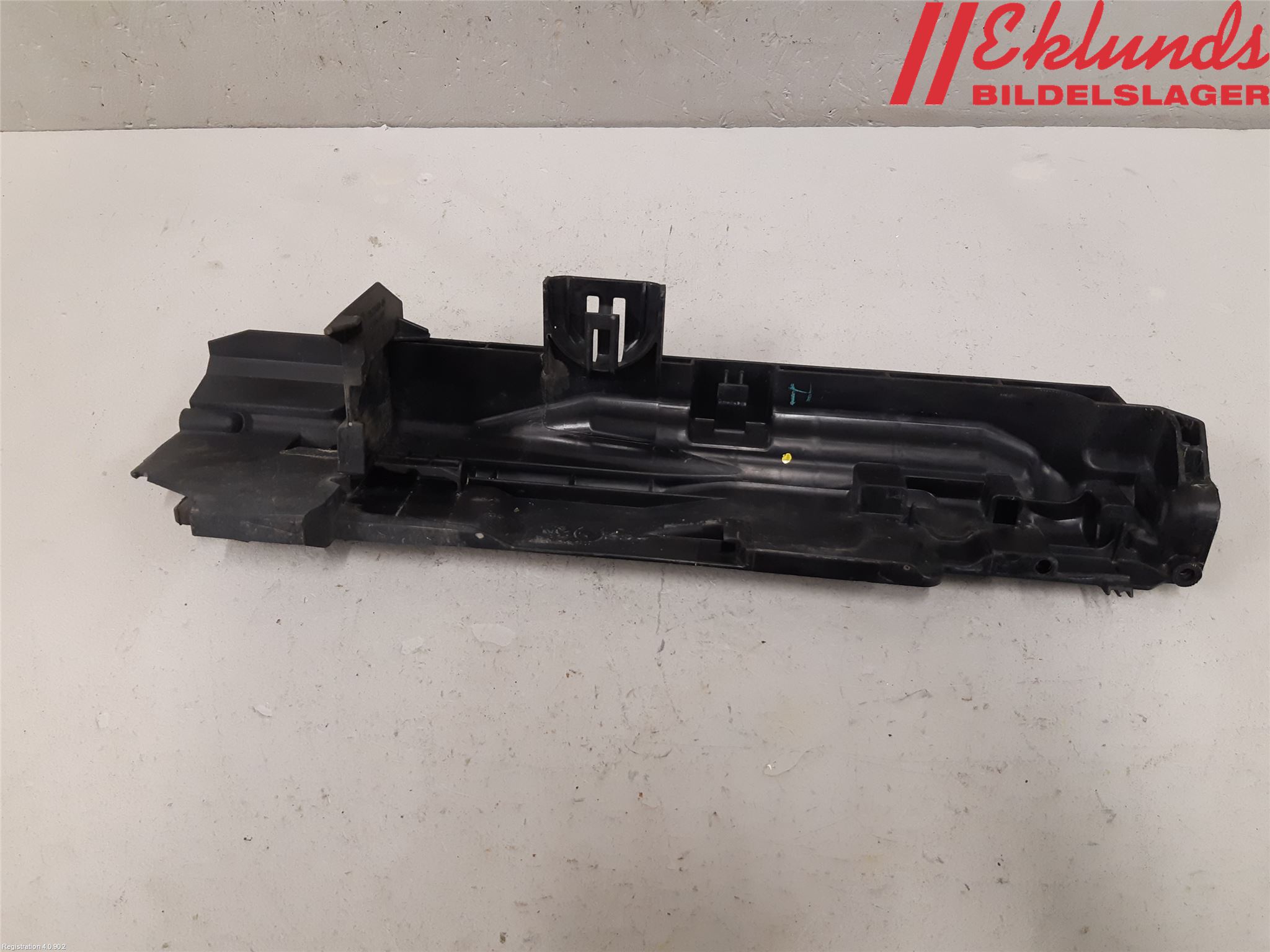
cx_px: 635
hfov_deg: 67.3
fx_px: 954
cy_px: 476
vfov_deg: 53.1
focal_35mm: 26
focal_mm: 3.93
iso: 200
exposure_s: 1/50
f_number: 1.7
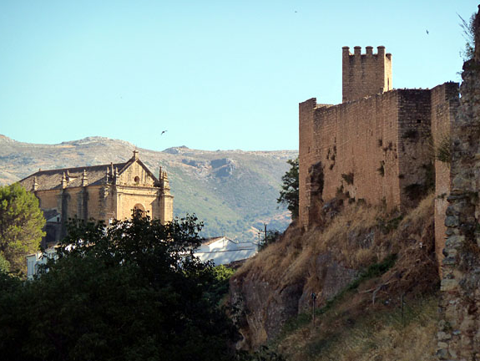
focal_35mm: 219
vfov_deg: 6.8
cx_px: 232
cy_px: 180
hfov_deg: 9.0
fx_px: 3039
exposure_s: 1/320
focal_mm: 34.4
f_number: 4.6
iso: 125
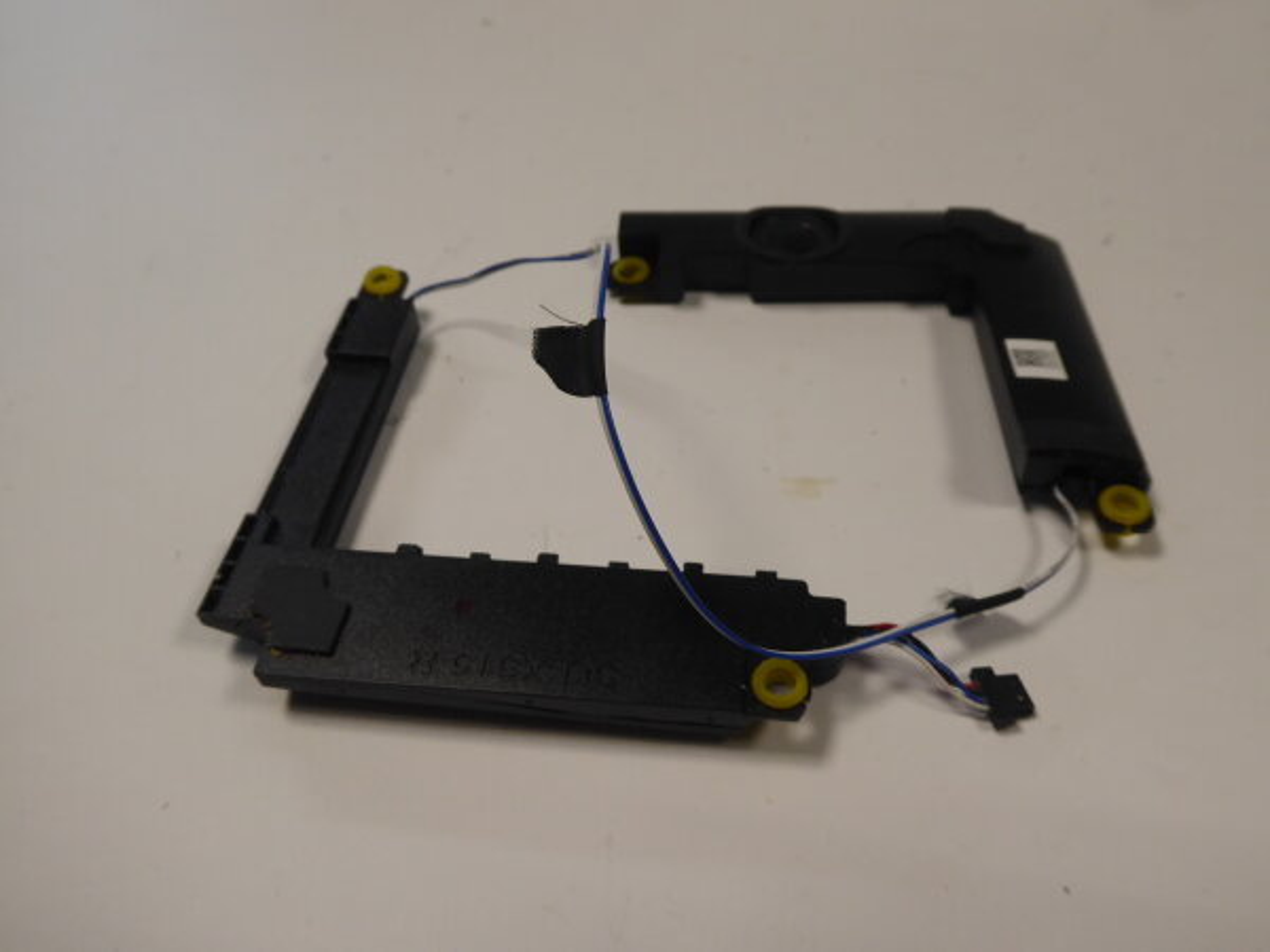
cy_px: 476
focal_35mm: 29
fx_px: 1064
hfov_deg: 61.7
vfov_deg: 48.2
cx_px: 635
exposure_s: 1/60
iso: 160
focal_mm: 5
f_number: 3.5
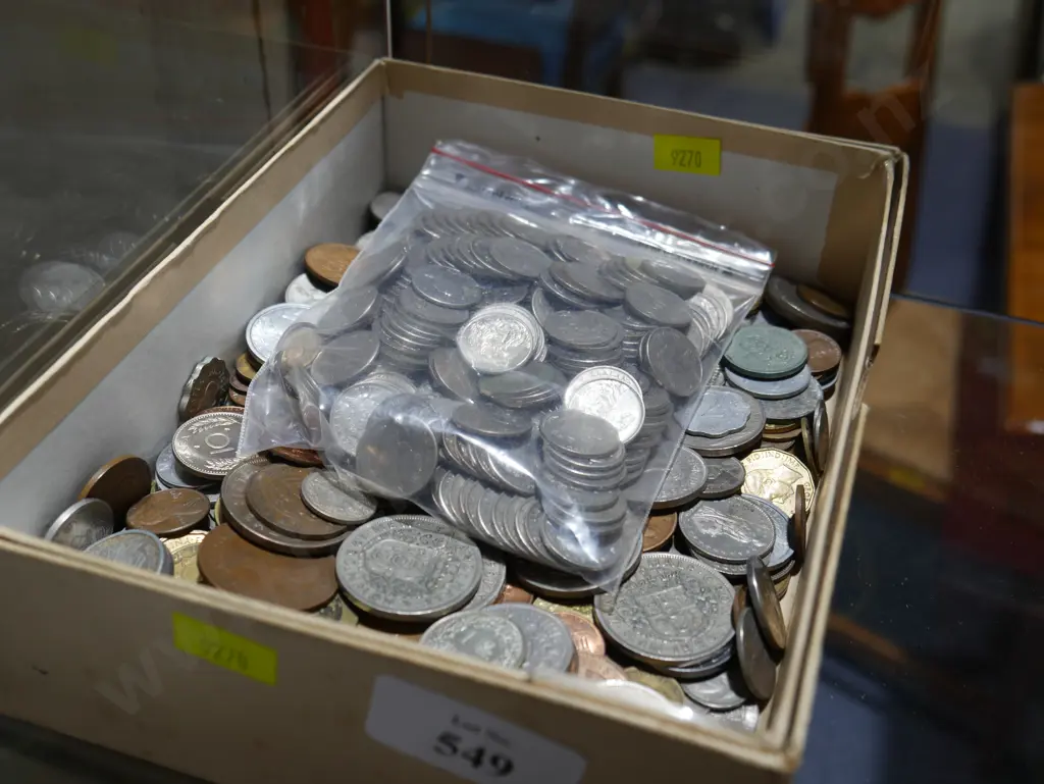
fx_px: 1207
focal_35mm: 40
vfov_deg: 36.0
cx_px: 522
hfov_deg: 46.8
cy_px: 392
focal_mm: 20
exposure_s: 1/60
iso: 200
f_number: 4.5
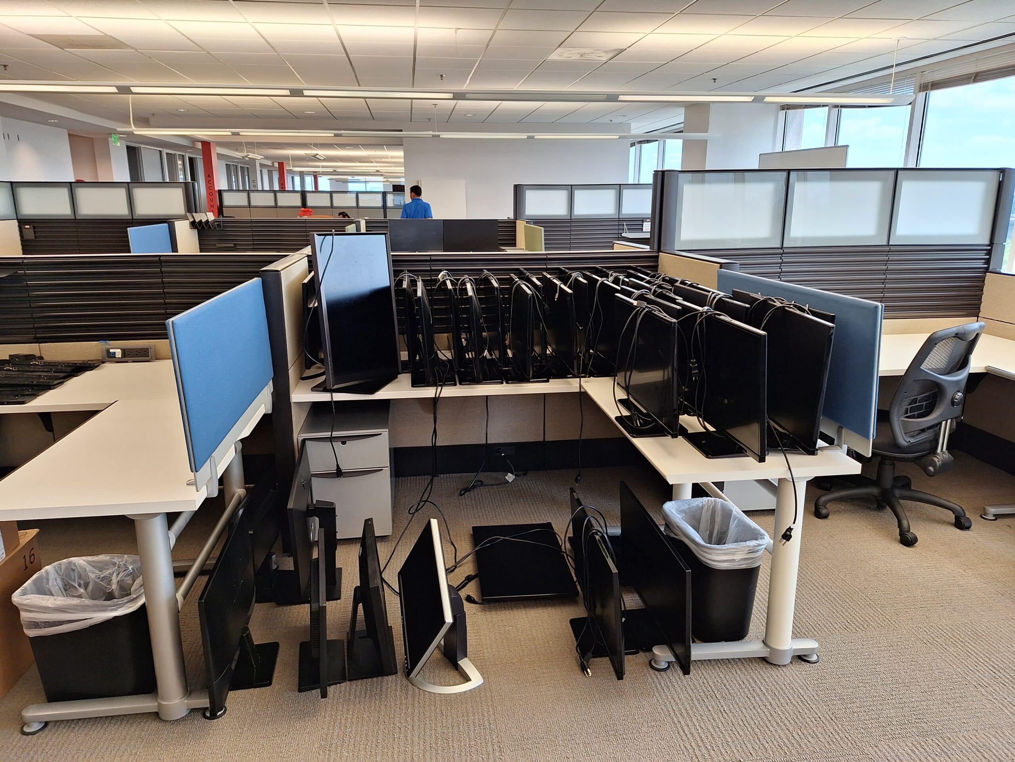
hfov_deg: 73.9
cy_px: 381
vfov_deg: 58.9
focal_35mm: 23
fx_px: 674
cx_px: 508
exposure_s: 1/120
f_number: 1.8
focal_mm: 5.54
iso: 64
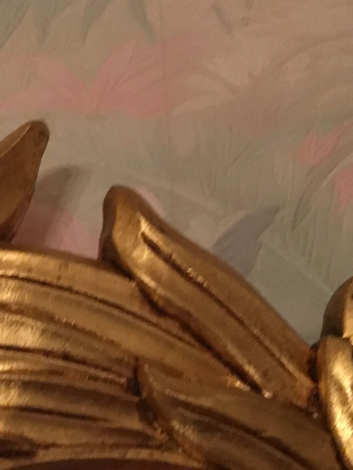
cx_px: -154
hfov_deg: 14.4
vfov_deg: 20.1
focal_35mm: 97
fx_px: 1319
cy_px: 134
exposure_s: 1/17
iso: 200
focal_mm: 4.15
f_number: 2.2
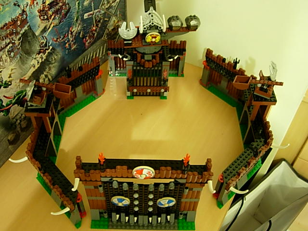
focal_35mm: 38
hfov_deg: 49.0
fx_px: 338
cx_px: 154
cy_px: 116
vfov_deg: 37.7
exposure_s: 1/2.9
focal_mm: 7.8
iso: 200
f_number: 2.8
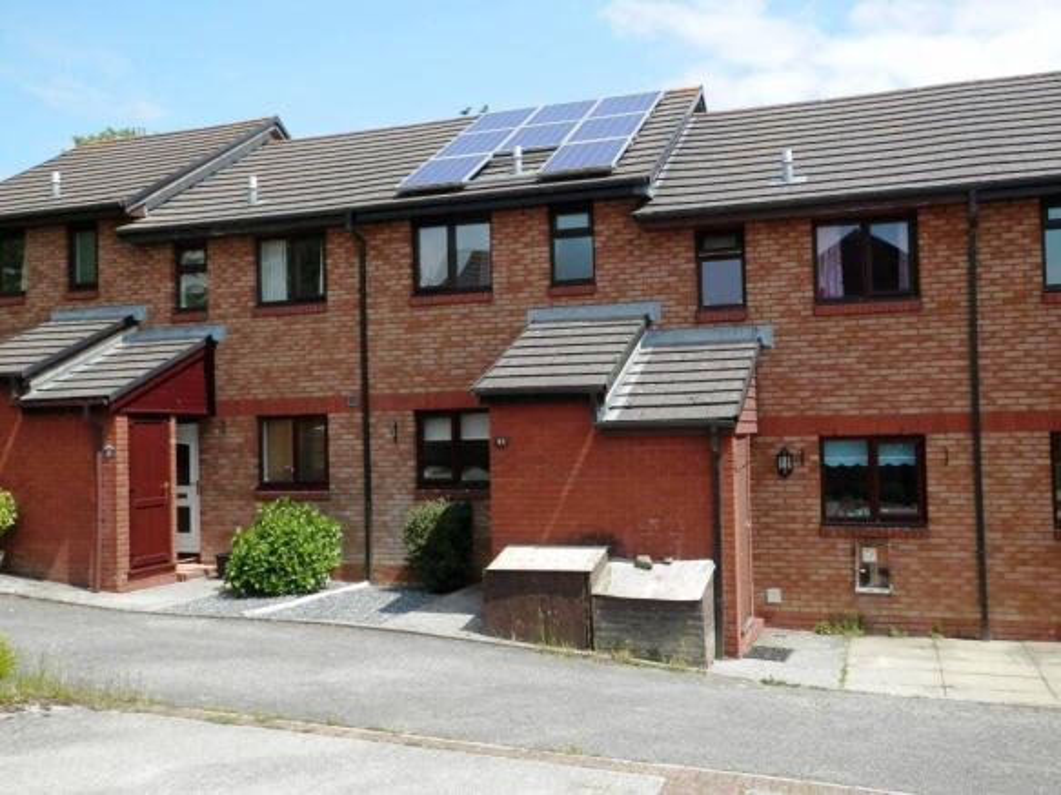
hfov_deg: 55.4
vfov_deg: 42.9
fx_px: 1011
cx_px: 530
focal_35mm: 33
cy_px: 398
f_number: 3.4
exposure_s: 1/500
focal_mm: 6
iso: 80
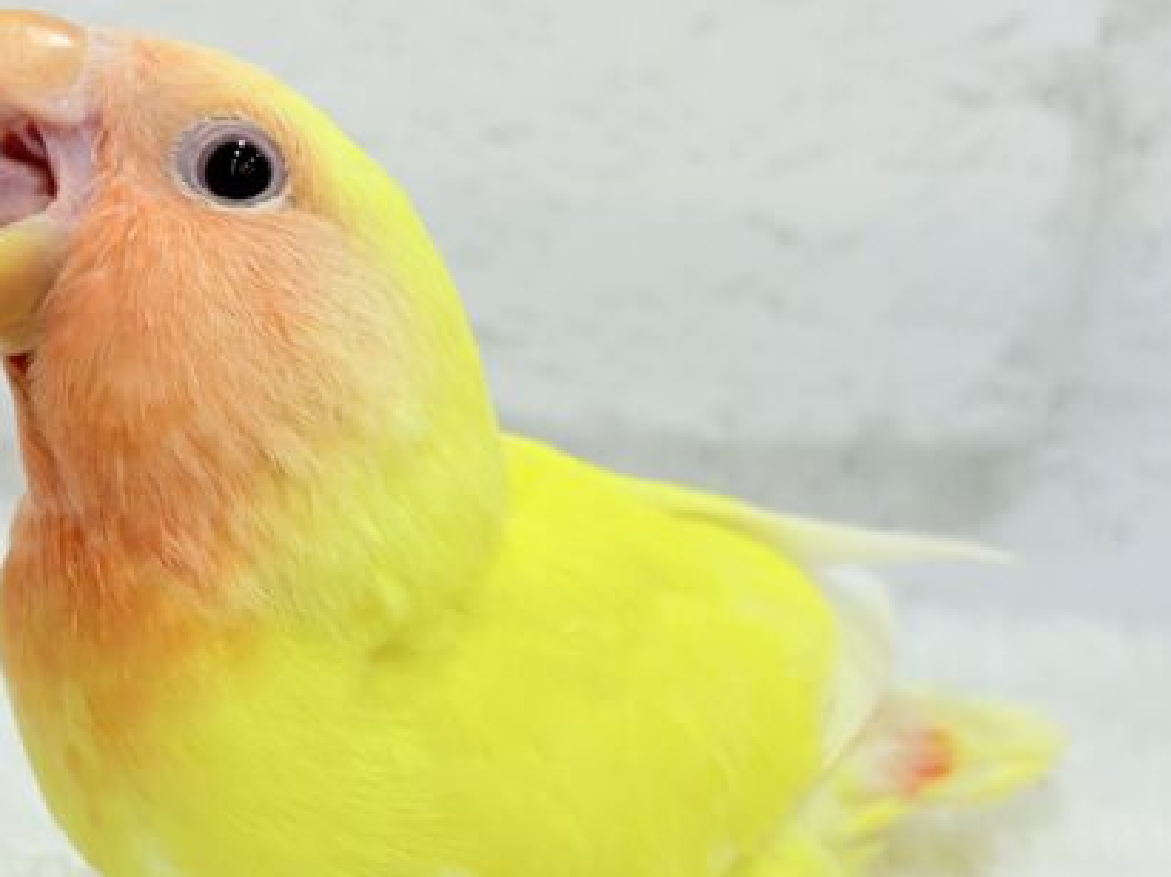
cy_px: 450
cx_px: 342
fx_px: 2739
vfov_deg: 18.2
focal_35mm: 81
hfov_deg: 24.0
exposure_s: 1/100
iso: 64
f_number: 1.6
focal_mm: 5.96
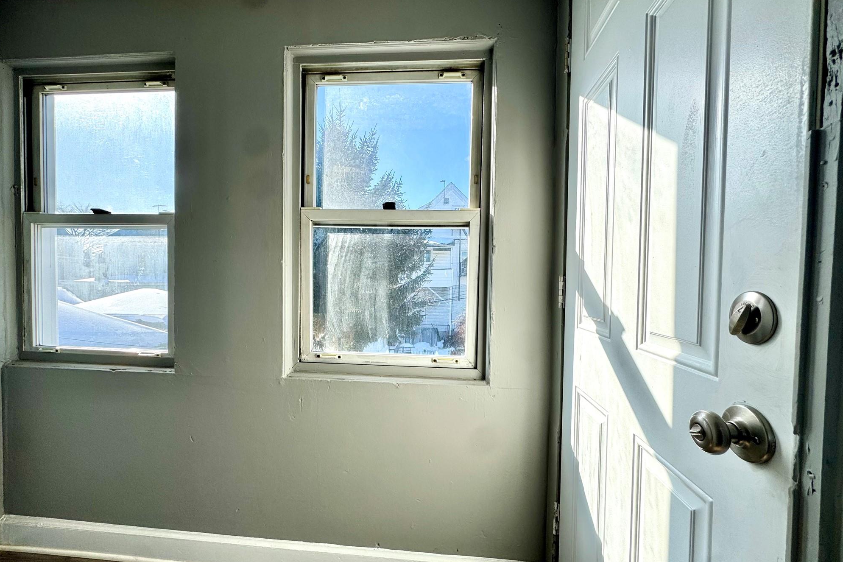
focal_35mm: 15
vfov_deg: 77.3
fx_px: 351
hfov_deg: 100.4
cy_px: 294
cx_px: 416
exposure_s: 1/840
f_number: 2.2
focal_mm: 2.22
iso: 40
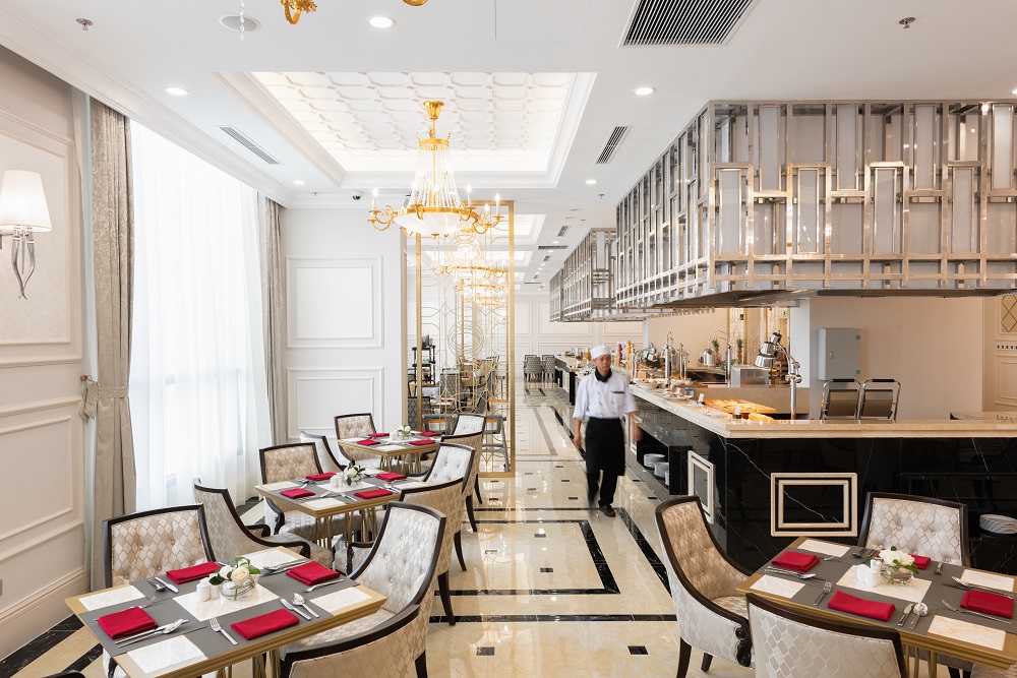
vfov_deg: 53.1
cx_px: 508
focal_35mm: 24
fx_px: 678
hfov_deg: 73.7
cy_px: 339
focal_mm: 24
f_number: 11
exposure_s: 1/8
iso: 160
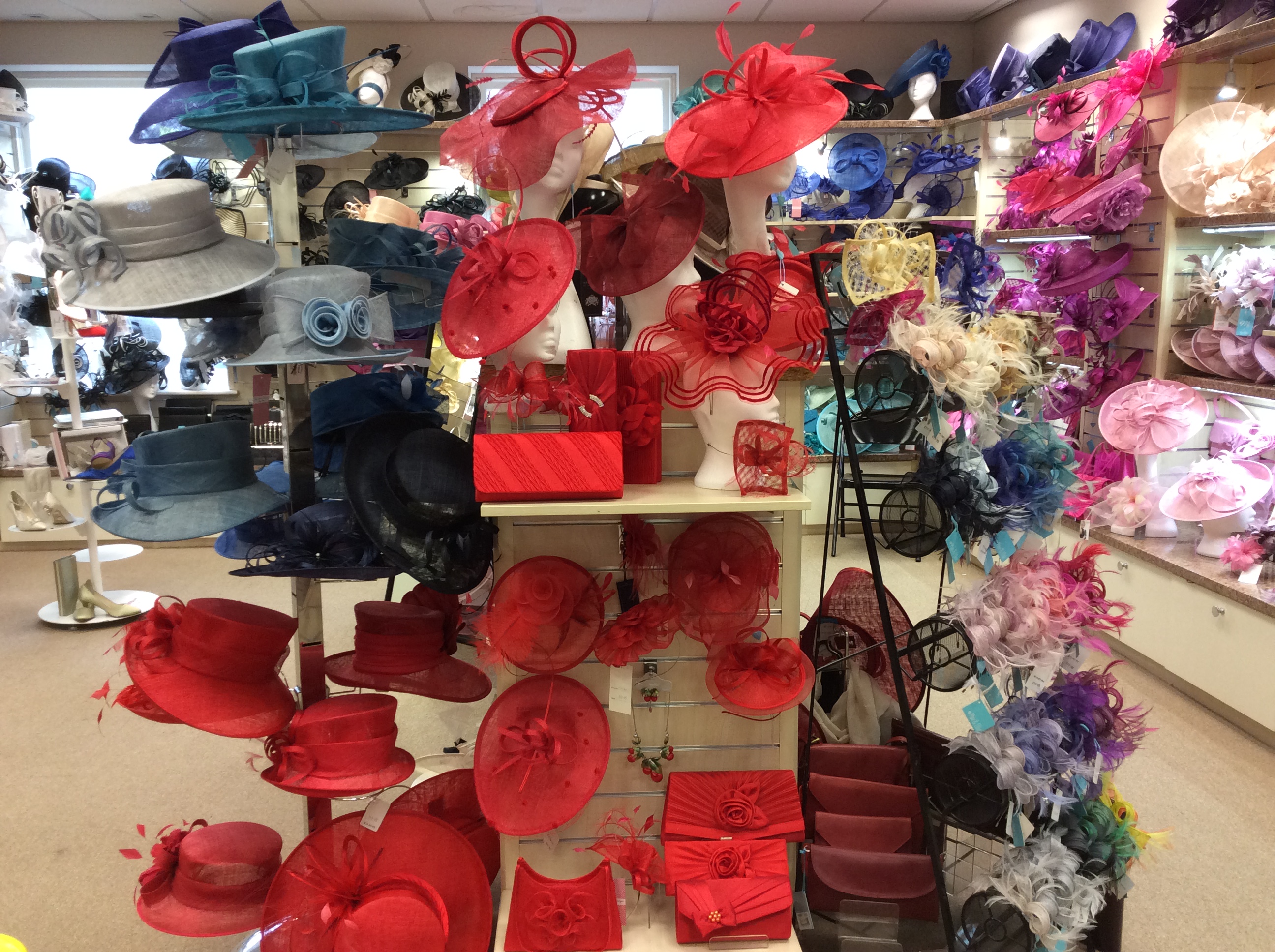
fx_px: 1177
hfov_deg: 56.9
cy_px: 476
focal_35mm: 32
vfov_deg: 44.1
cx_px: 638
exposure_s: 1/25
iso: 64
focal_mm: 3.3
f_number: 2.4
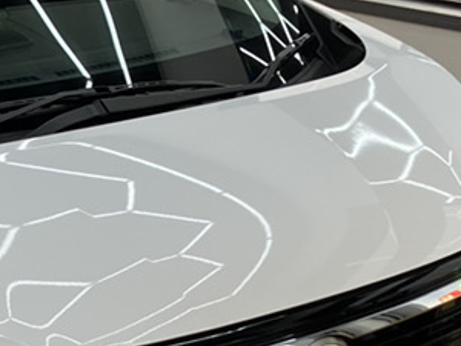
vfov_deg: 13.0
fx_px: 1492
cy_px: 354
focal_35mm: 112
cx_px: -14
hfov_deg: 17.1
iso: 40
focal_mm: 3.99
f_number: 1.8
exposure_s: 1/120
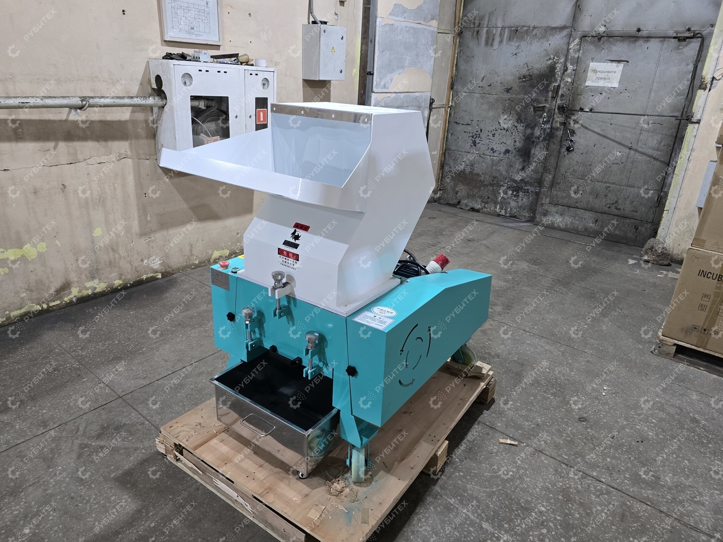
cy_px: 271
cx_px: 362
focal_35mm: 23
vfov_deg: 58.9
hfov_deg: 73.9
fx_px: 480
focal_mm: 6.3
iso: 320
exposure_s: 1/100
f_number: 1.7
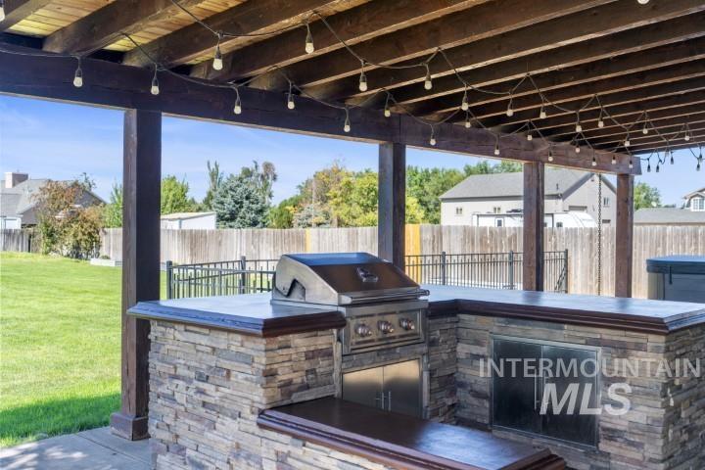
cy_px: 235
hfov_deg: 49.6
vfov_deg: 34.2
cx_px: 352
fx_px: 764
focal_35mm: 39
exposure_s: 1/160
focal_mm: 39
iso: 125
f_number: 4.5
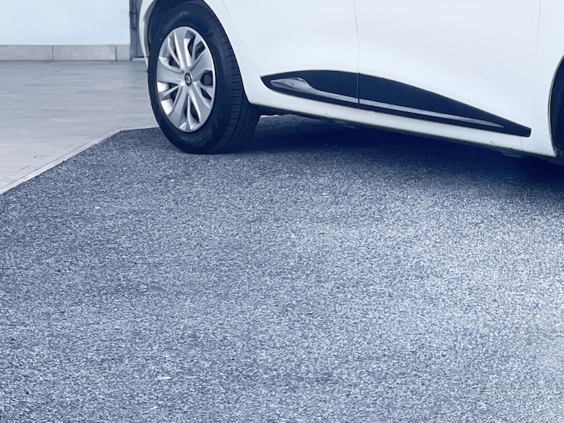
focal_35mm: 141
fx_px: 2297
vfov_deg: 10.5
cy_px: 36
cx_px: 606
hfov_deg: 13.7
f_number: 2.2
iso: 32
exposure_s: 1/121
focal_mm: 7.5
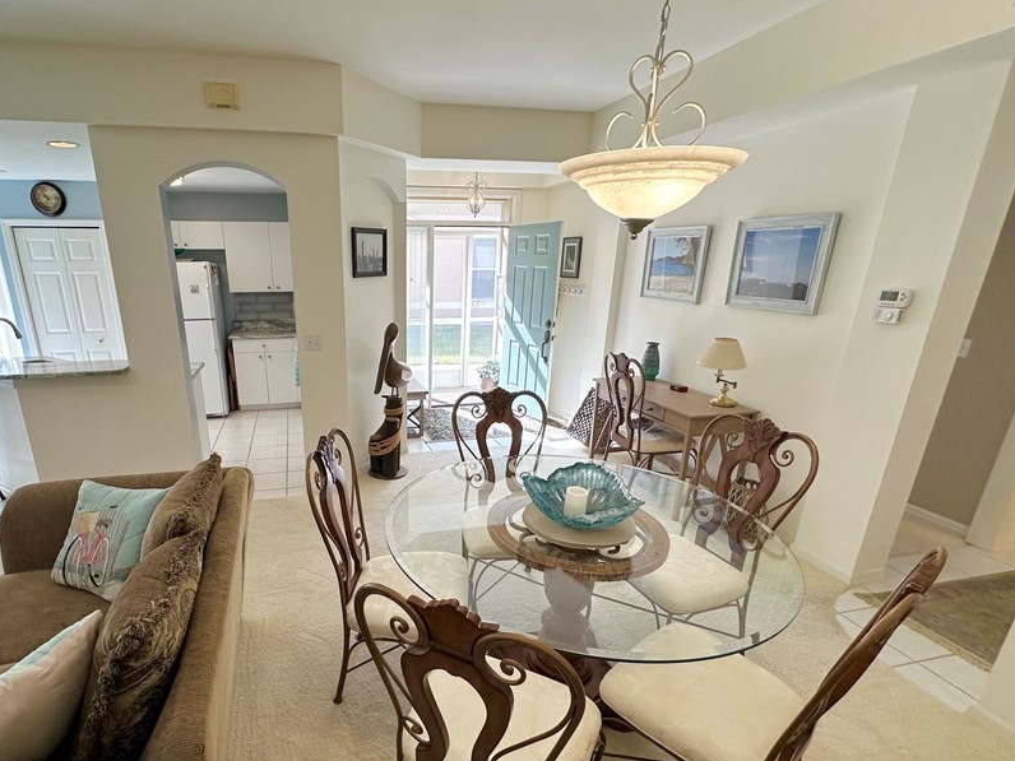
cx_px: 400
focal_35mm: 18
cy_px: 440
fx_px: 528
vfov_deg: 71.1
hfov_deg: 86.5
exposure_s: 1/120
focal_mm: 2.22
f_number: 2.2
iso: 100
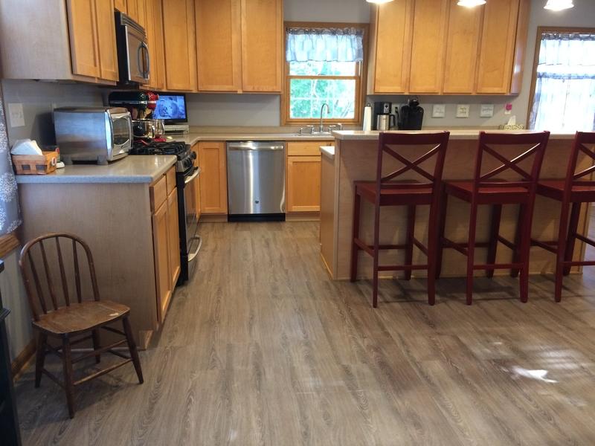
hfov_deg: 61.7
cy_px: 223
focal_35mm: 29
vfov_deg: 48.2
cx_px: 298
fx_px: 498
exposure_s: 1/30
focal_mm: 4.15
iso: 200
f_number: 2.2
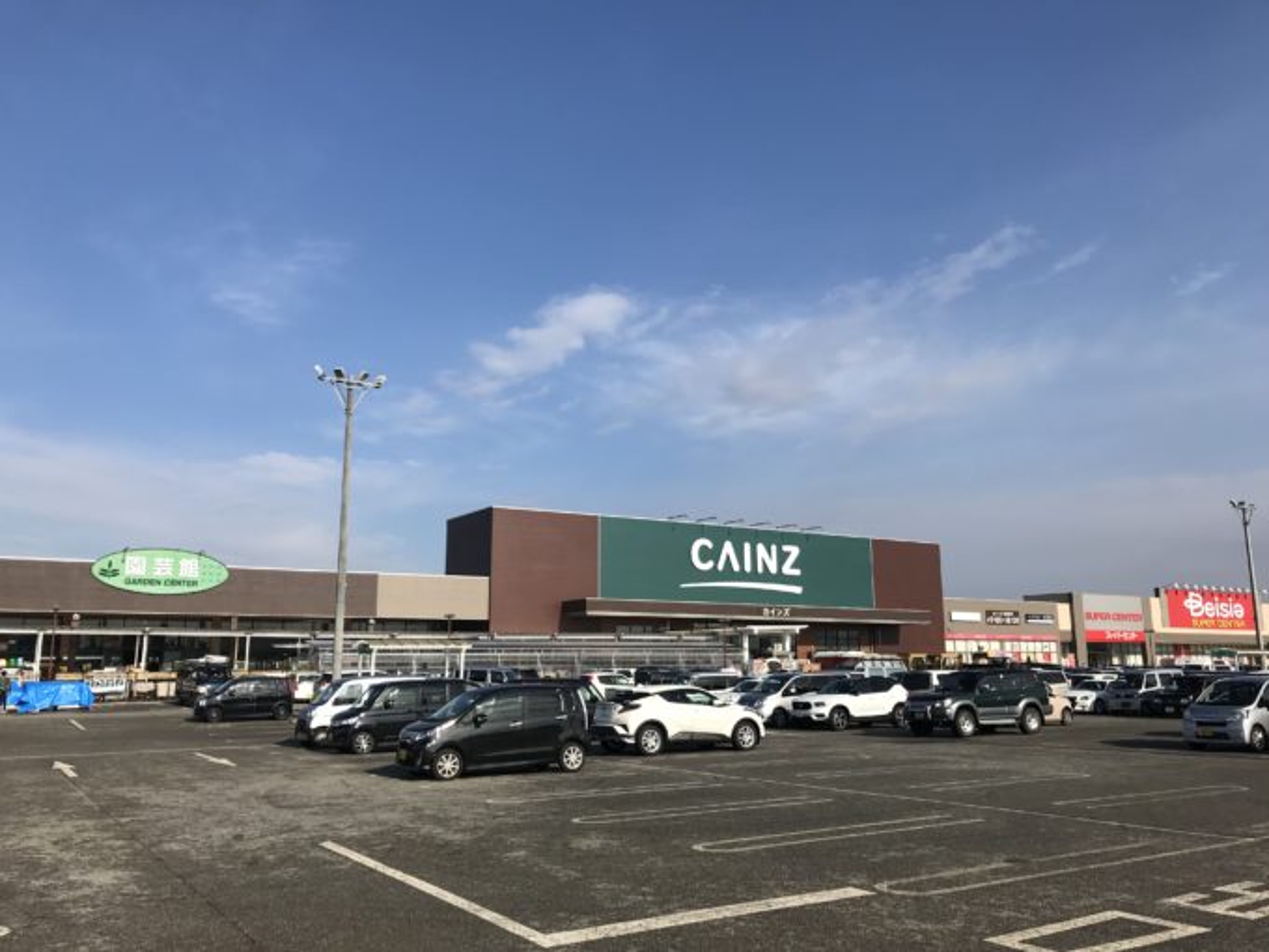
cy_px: 476
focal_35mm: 28
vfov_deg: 49.7
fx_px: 1026
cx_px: 634
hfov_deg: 63.4
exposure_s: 1/3195
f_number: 1.8
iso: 20
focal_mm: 3.99
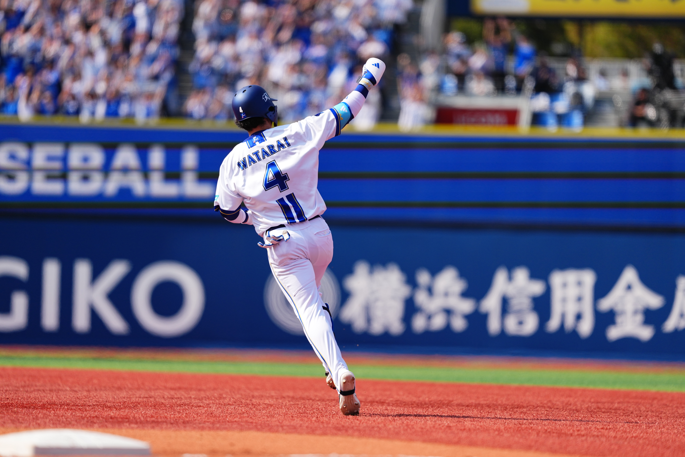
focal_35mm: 300
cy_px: 228
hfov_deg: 6.9
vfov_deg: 4.6
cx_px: 342
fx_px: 5708
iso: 320
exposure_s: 1/5000
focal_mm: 300
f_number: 2.8
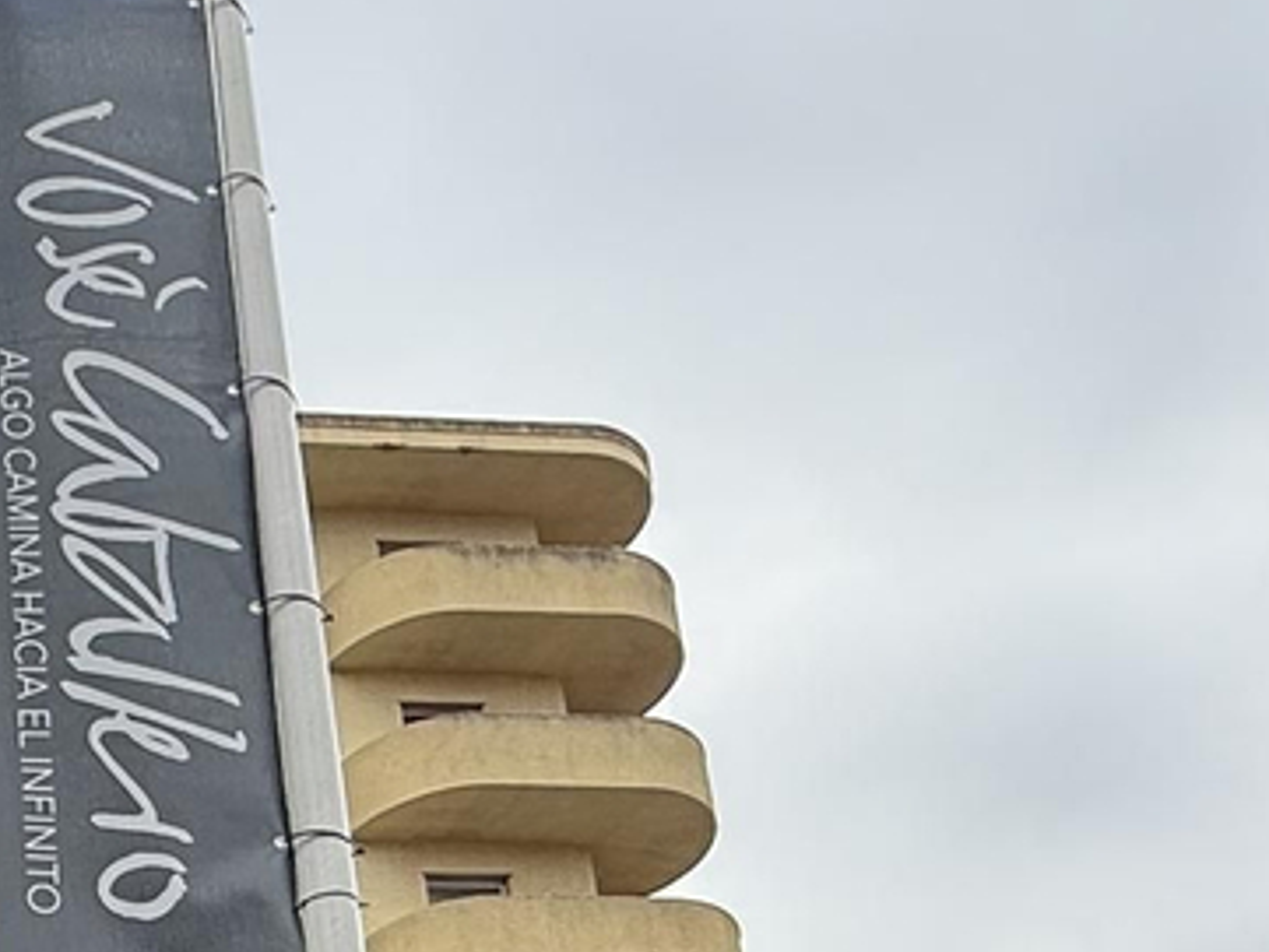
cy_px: 1486
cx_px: -387
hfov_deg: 26.4
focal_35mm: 62
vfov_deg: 20.0
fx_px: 2274
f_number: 2.2
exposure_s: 1/472
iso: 64
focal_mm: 2.22
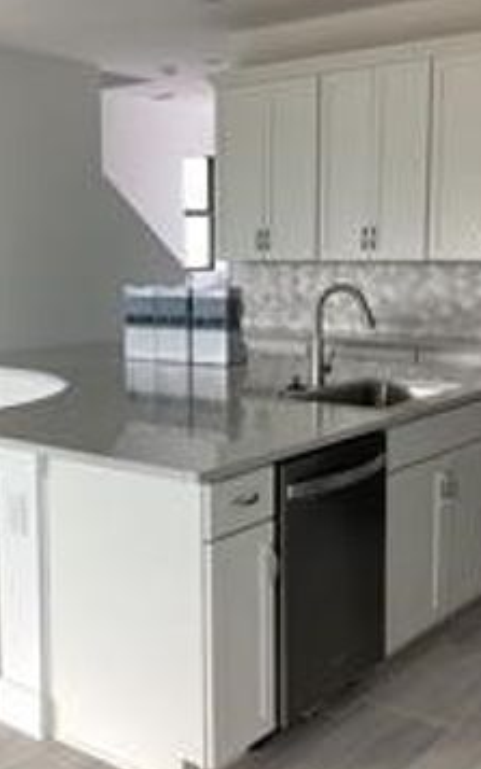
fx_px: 965
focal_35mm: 46
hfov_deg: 27.8
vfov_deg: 43.5
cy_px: 387
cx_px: 155
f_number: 2.4
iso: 64
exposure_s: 1/60
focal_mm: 3.3
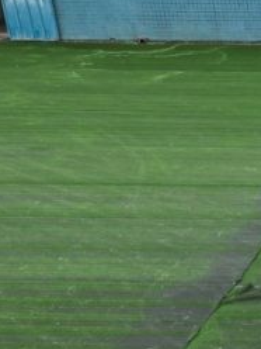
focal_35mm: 99
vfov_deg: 19.8
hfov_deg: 12.7
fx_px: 995
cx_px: 557
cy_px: 218
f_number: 1.7
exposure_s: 1/1250
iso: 110
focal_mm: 6.72
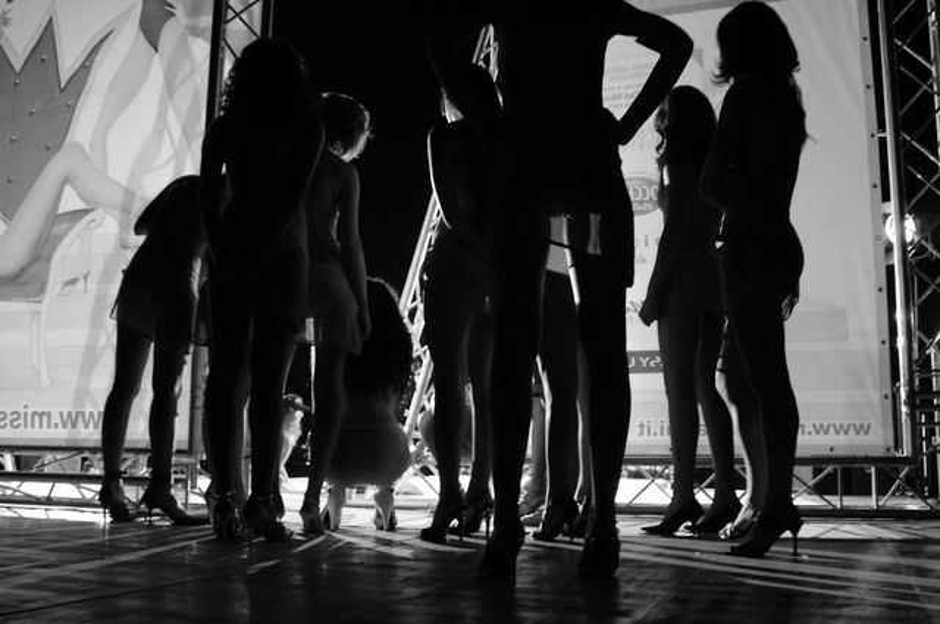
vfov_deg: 36.8
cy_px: 312
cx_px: 470
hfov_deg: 53.2
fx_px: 939
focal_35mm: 36
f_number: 3.5
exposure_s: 1/30
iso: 800
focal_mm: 24
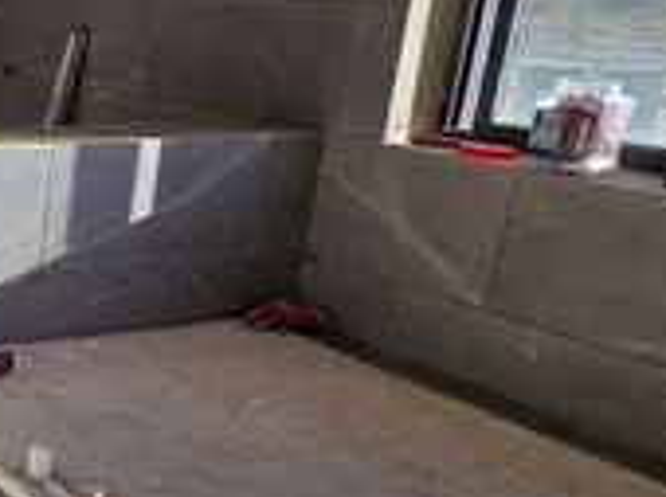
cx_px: -372
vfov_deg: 29.6
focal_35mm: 49
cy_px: 211
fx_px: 941
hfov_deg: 26.2
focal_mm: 2.2
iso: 50
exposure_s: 1/1047
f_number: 2.2
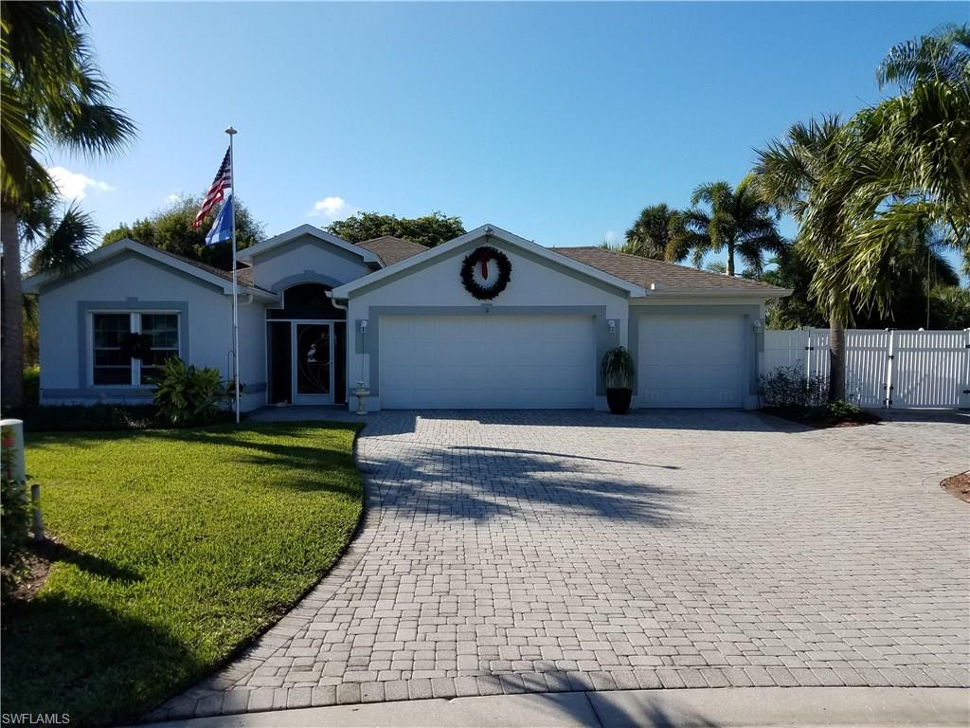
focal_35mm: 26
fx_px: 729
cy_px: 364
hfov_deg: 67.3
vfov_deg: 53.1
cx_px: 485
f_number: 1.7
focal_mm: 4.2
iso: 40
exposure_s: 1/1960
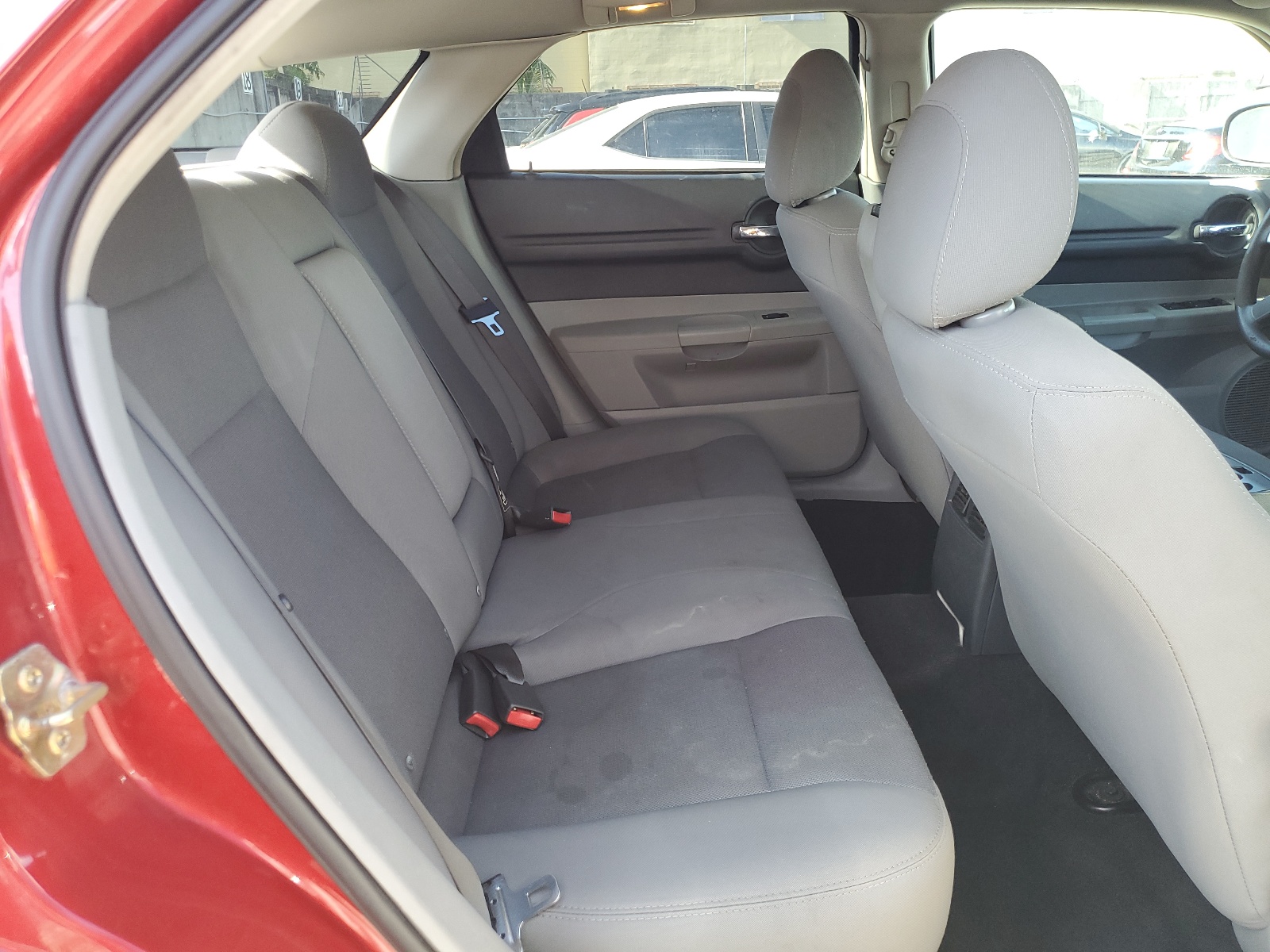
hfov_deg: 67.3
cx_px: 635
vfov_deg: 53.1
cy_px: 476
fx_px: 954
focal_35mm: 26
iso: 76
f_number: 1.5
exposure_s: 1/120
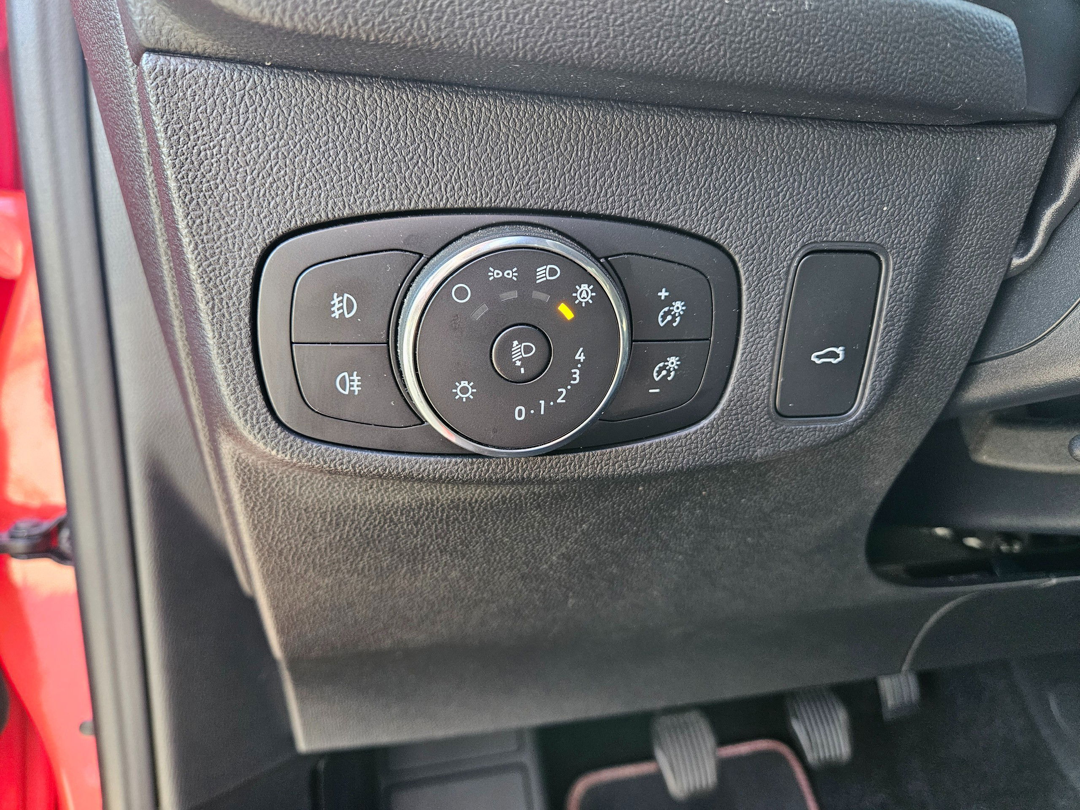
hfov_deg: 73.9
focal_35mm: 23
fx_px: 718
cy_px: 405
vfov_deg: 58.9
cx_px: 540
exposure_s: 1/142
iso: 400
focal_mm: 5.4
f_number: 1.8
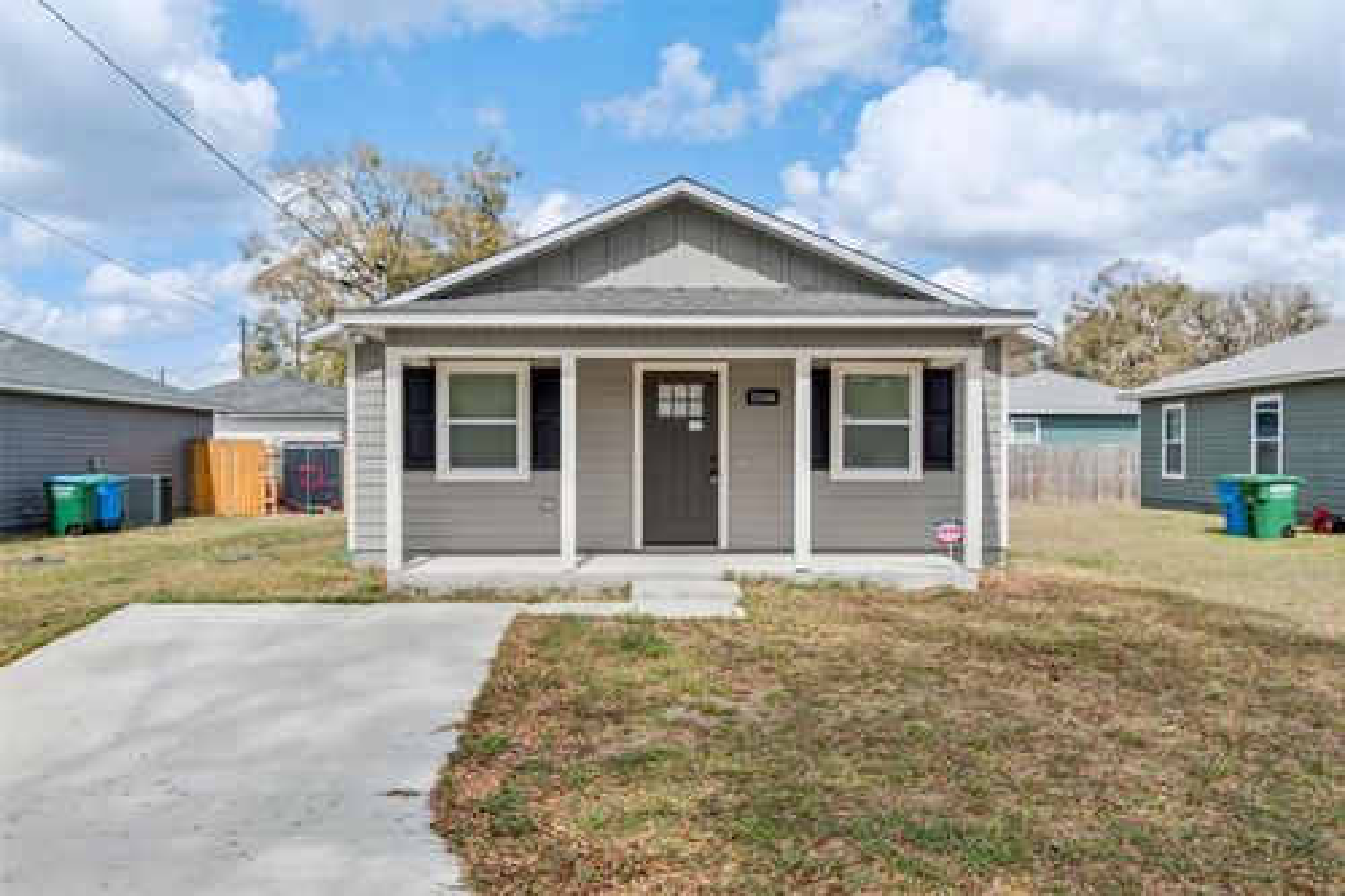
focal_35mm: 30
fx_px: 1120
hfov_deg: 61.9
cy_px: 448
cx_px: 672
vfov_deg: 43.6
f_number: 8
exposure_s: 1/250
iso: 200
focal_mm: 20
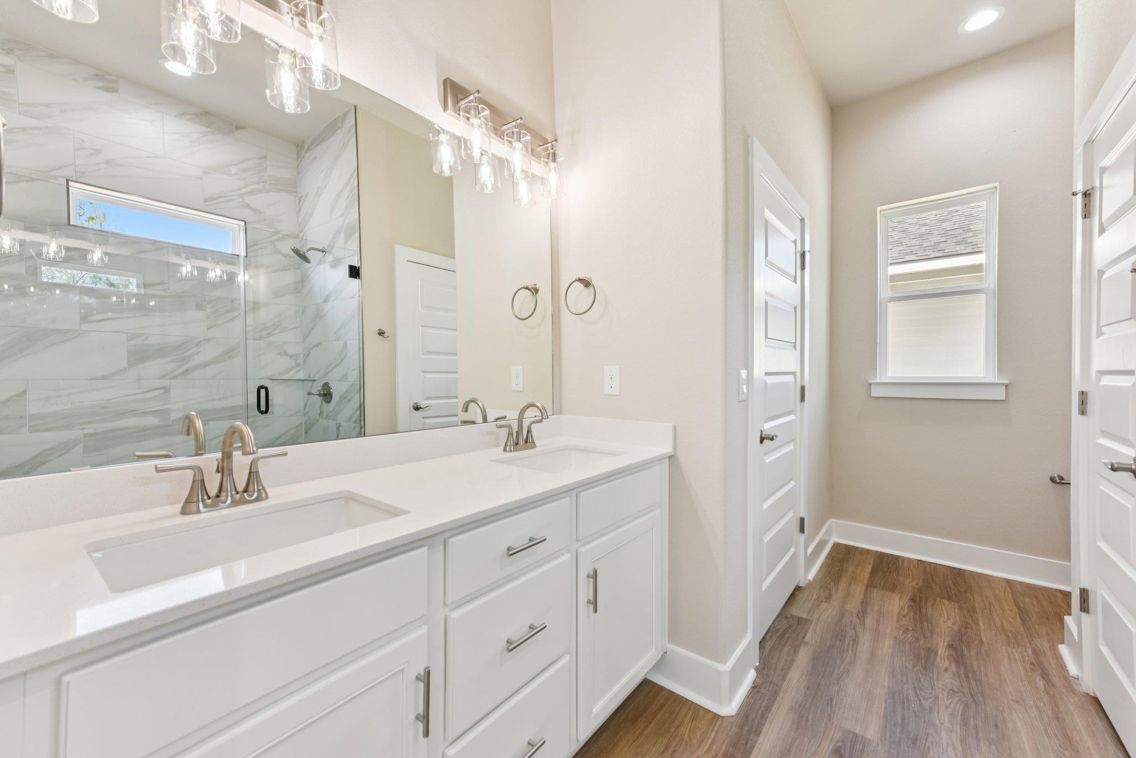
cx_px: 568
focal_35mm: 14
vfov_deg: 81.2
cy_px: 379
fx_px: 442
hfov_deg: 104.2
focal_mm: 14
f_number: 8
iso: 100
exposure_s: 1/8
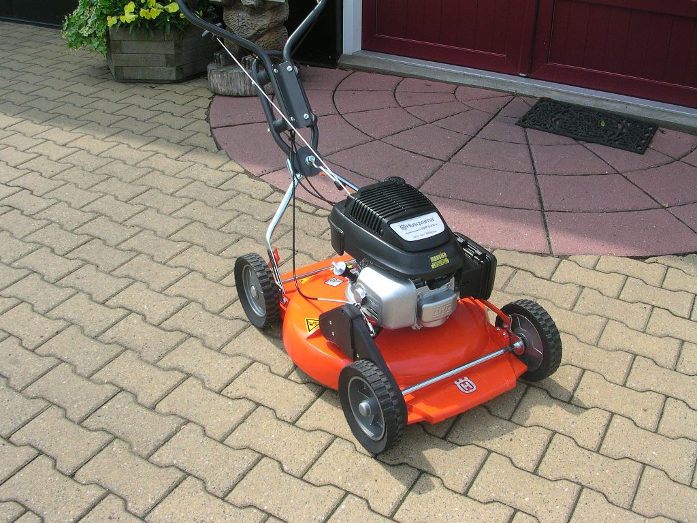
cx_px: 348
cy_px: 262
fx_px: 745
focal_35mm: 37
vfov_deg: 38.7
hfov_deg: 50.1
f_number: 4.5
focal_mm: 5.6
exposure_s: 1/227
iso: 100
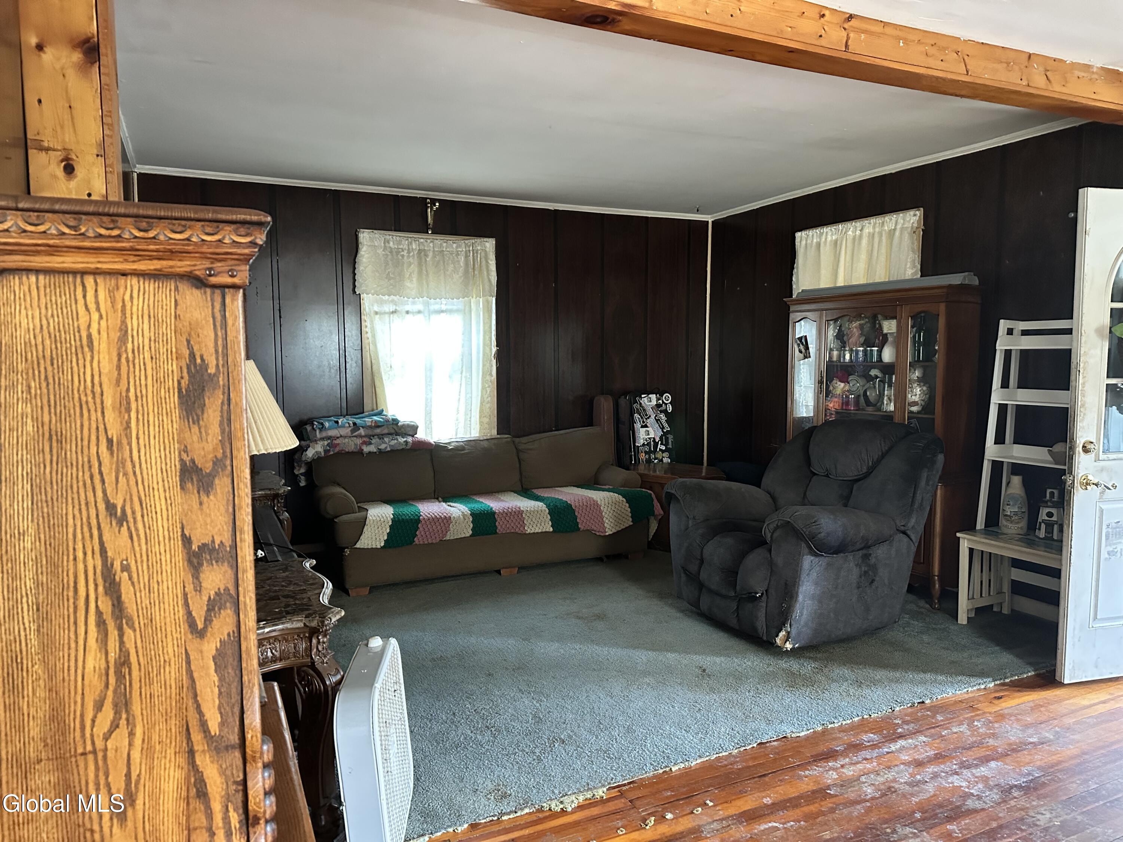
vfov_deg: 56.8
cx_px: 562
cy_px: 421
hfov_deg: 71.6
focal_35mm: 24
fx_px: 779
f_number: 1.78
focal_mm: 6.86
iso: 800
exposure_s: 1/40
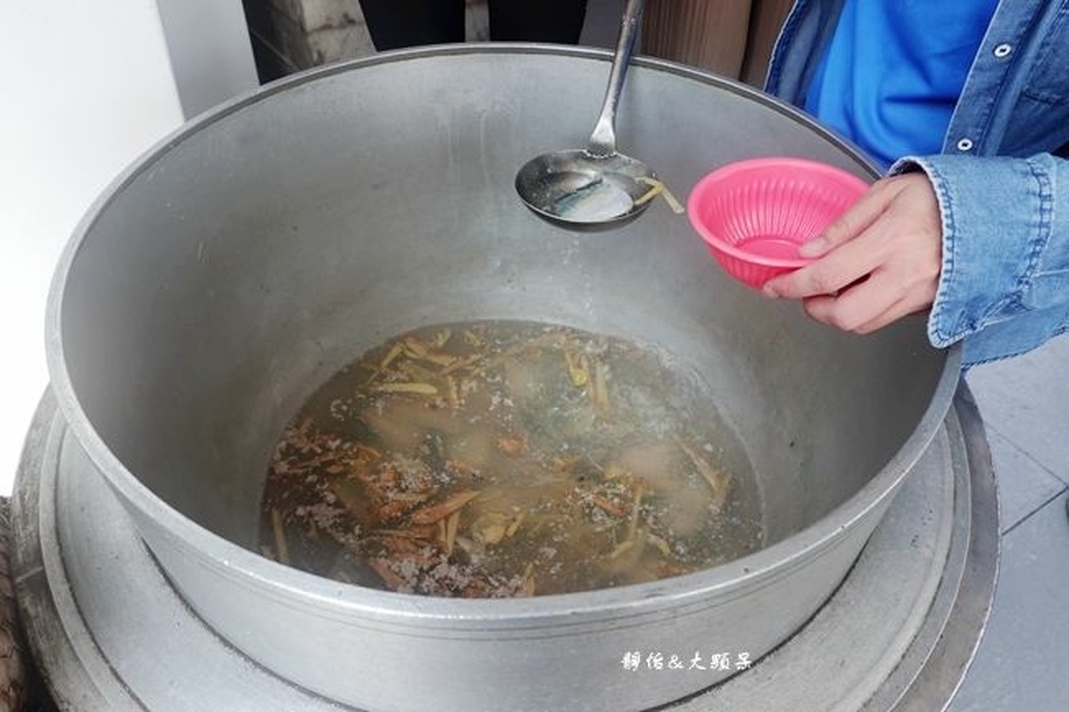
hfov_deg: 73.8
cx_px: 534
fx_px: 712
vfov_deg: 53.1
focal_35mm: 24
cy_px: 356
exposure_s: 1/200
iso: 125
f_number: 3.2
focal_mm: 9.03
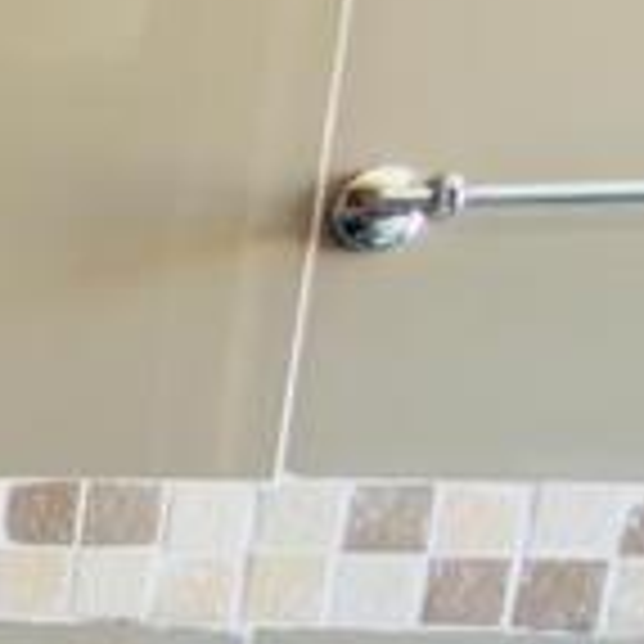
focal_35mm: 69
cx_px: -941
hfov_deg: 14.6
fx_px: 1452
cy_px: 703
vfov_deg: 23.5
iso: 125
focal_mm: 2.2
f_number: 2.2
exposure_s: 1/30
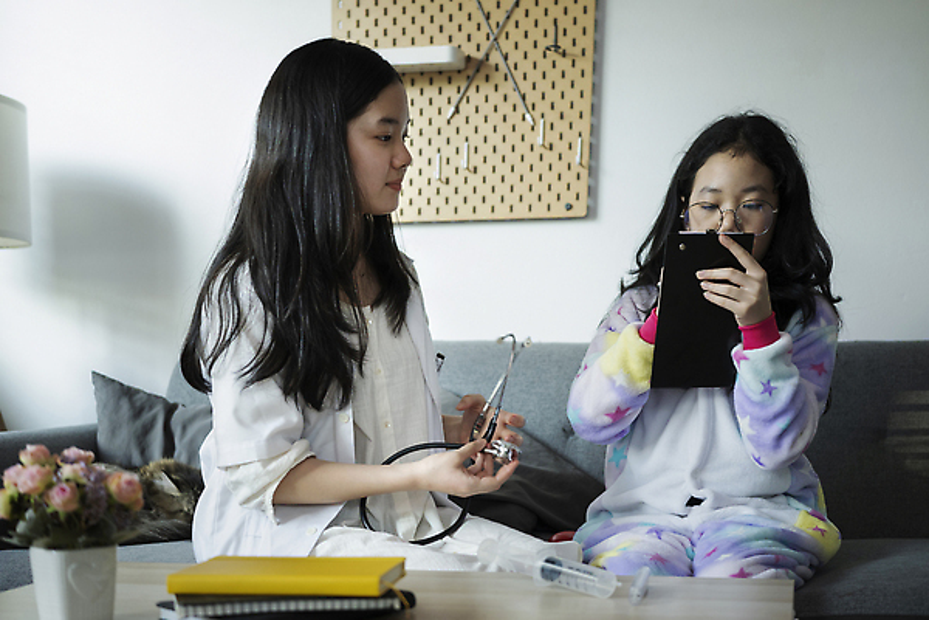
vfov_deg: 29.9
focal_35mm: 45
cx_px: 464
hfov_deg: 43.6
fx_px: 1161
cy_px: 310
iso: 800
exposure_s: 1/60
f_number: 2.8
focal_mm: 45
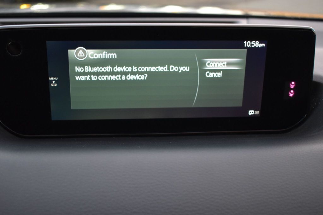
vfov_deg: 28.1
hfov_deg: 41.1
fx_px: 431
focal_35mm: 48
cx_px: 162
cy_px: 108
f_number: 4.5
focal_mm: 32
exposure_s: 1/15
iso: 1600
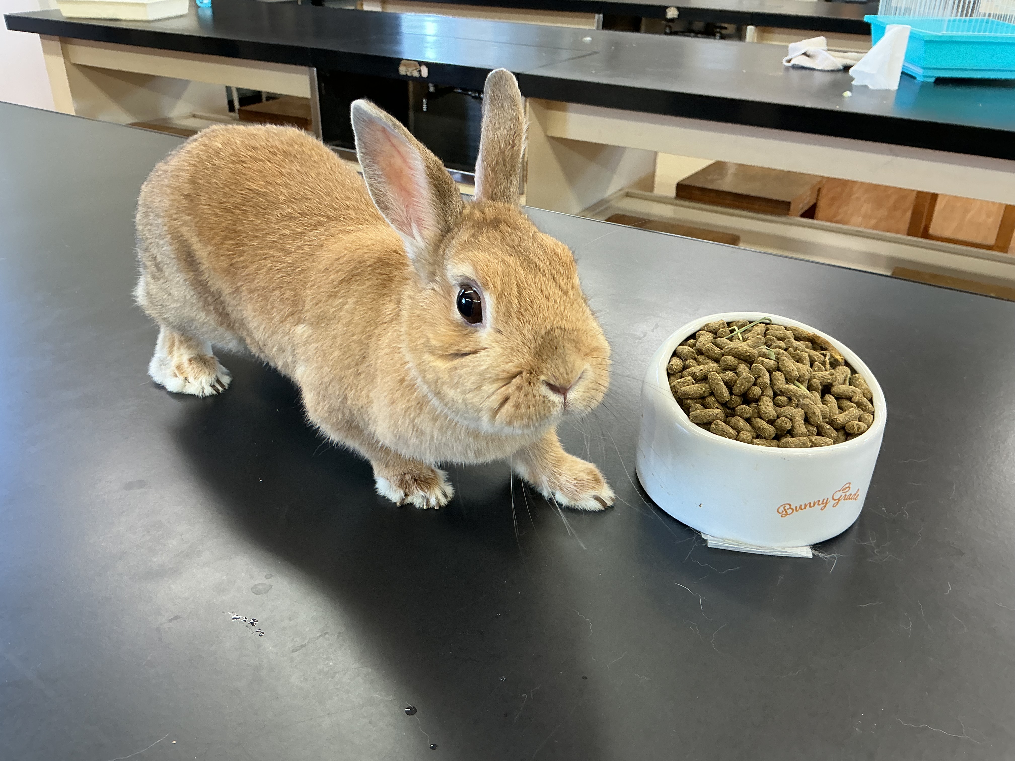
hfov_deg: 61.7
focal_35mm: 29
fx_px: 850
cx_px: 508
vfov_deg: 48.2
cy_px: 380
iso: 64
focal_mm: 3
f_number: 1.8
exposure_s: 1/60
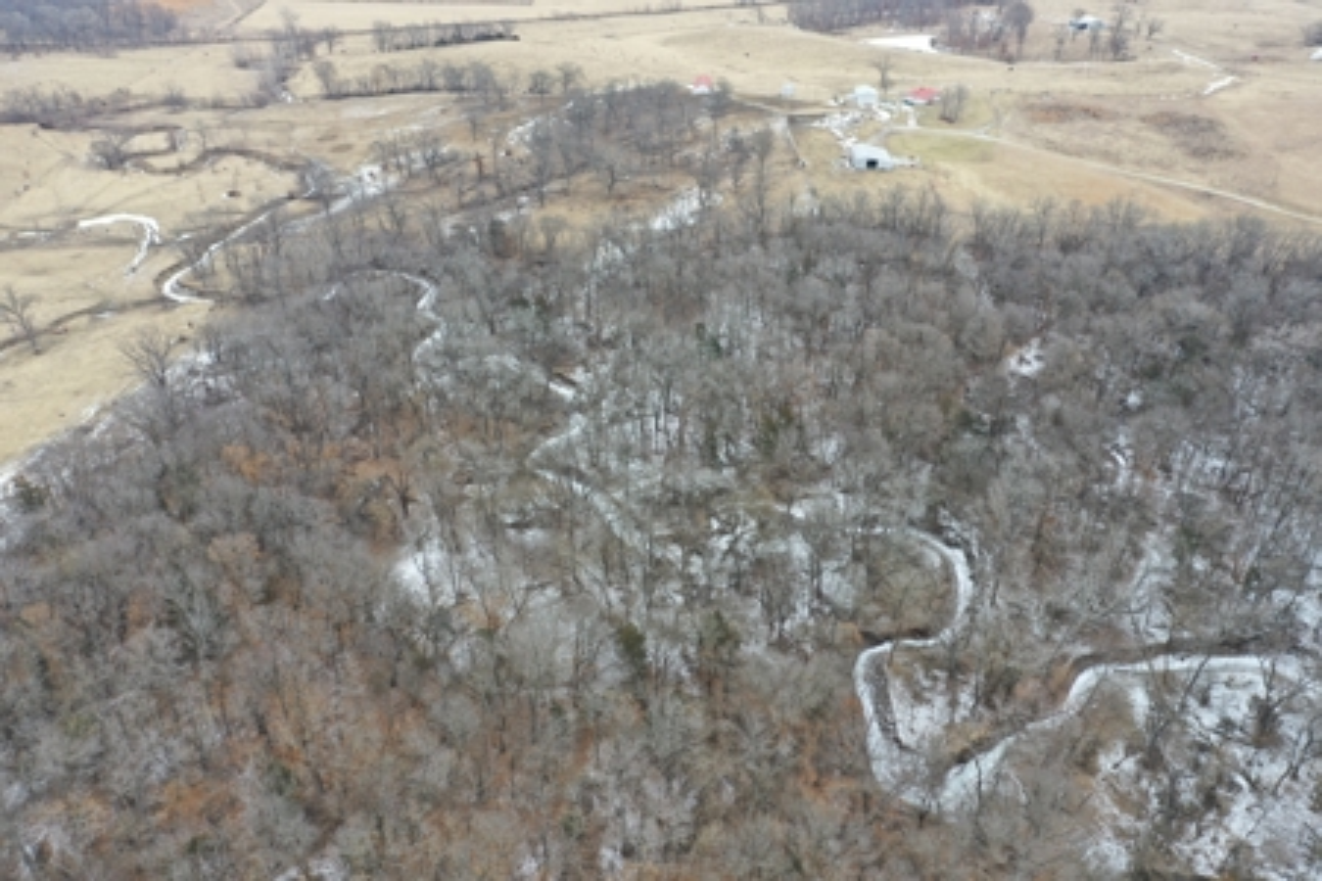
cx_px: 661
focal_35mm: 28
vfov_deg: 46.4
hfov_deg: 65.5
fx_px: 1028
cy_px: 440
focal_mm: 10.26
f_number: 4
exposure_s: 1/100
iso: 100
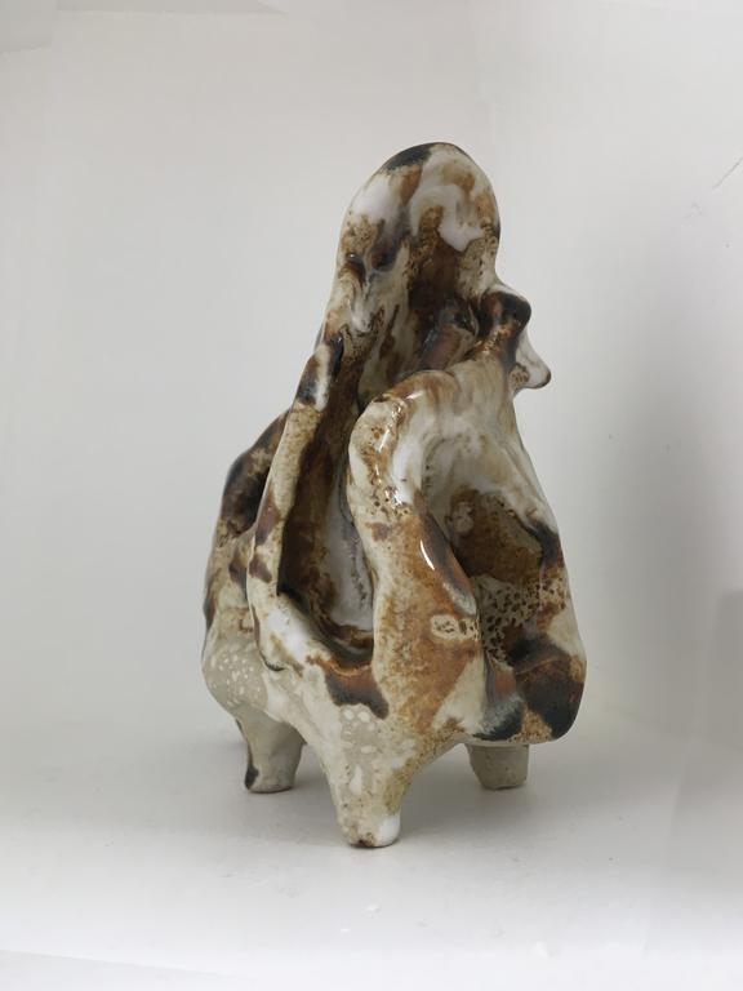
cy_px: 496
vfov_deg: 61.7
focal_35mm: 29
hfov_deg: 48.2
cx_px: 372
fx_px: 830
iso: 40
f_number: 2.2
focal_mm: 4.15
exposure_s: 1/33
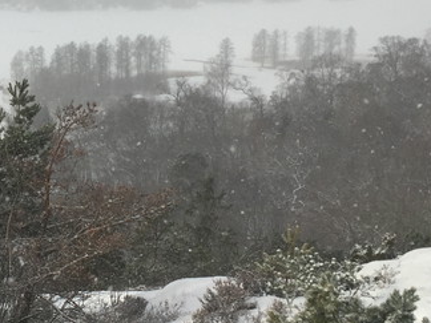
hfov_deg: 22.1
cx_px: 19
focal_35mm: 86
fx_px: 1071
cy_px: 116
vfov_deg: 17.1
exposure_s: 1/2198
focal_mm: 4.15
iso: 32
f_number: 2.2
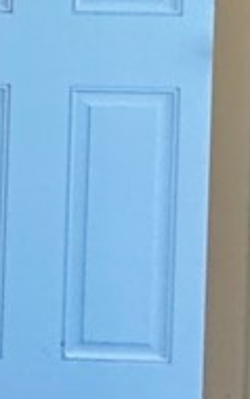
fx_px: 871
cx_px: -710
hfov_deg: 8.6
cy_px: -225
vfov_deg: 21.1
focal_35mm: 80
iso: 250
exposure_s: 1/120
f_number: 2.2
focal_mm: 2.22
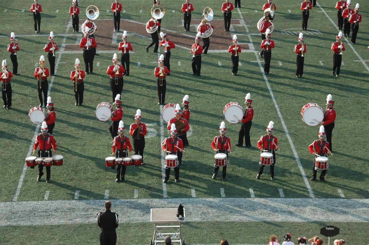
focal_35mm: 112
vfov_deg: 12.1
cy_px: 122
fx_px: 1152
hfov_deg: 18.2
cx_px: 184
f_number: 7.1
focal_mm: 75
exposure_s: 1/200
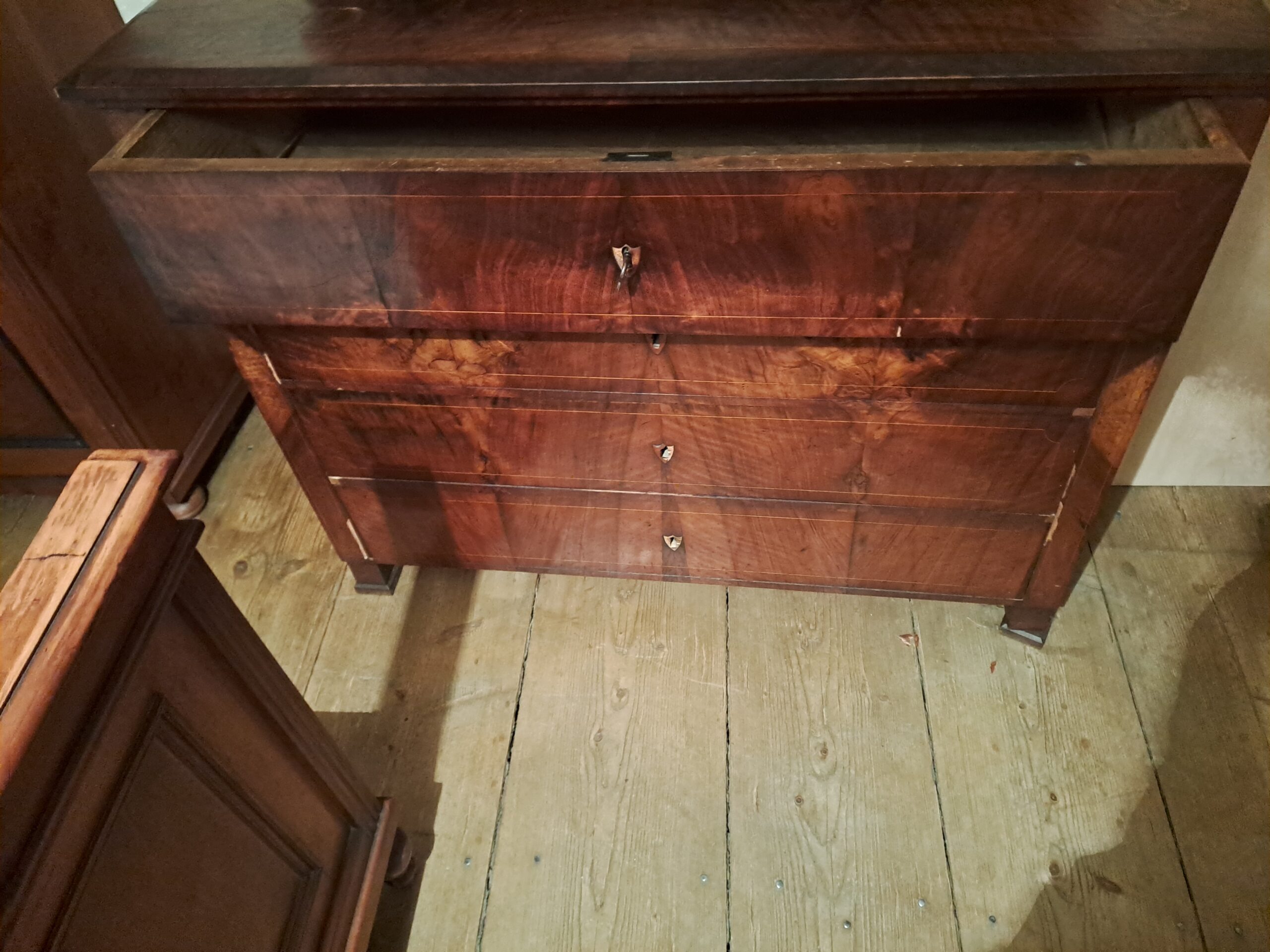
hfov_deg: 69.4
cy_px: 476
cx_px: 635
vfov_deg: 54.9
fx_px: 917
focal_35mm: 25
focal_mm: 4.65
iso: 1250
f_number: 1.8
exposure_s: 1/10
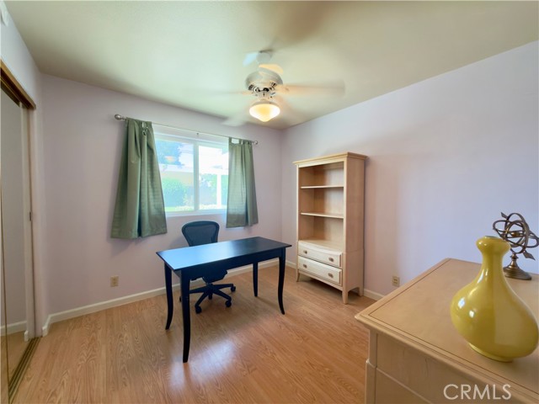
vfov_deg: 85.7
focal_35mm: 14
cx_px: 270
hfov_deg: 102.1
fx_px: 218
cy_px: 202
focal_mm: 2.22
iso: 80
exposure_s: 1/60
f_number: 2.2
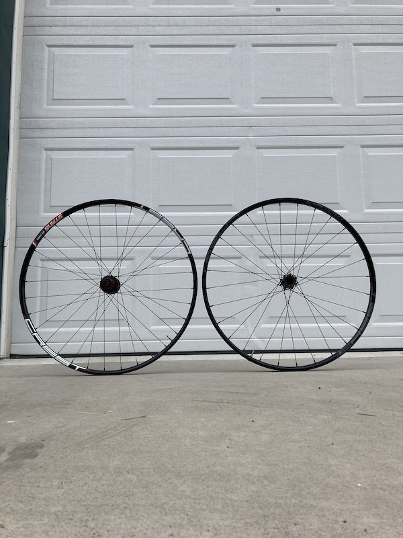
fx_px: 435
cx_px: 202
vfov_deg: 63.4
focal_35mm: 28
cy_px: 269
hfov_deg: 49.7
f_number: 1.8
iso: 20
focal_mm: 3.99
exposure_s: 1/365
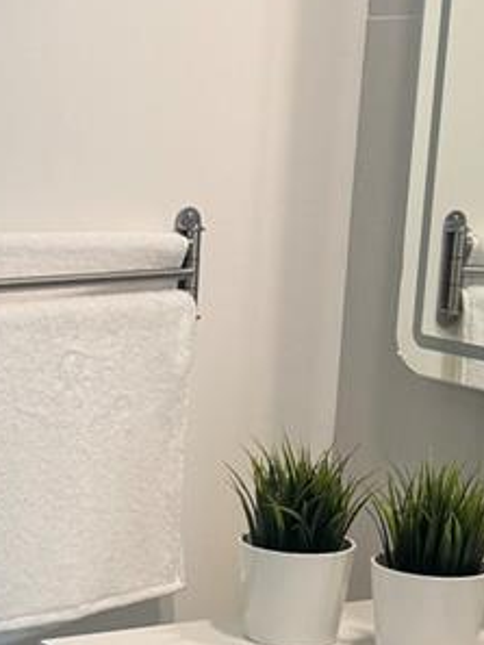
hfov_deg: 15.2
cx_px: 184
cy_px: 582
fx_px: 1807
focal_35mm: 97
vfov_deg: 19.8
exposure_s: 1/120
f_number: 1.78
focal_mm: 6.76
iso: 100
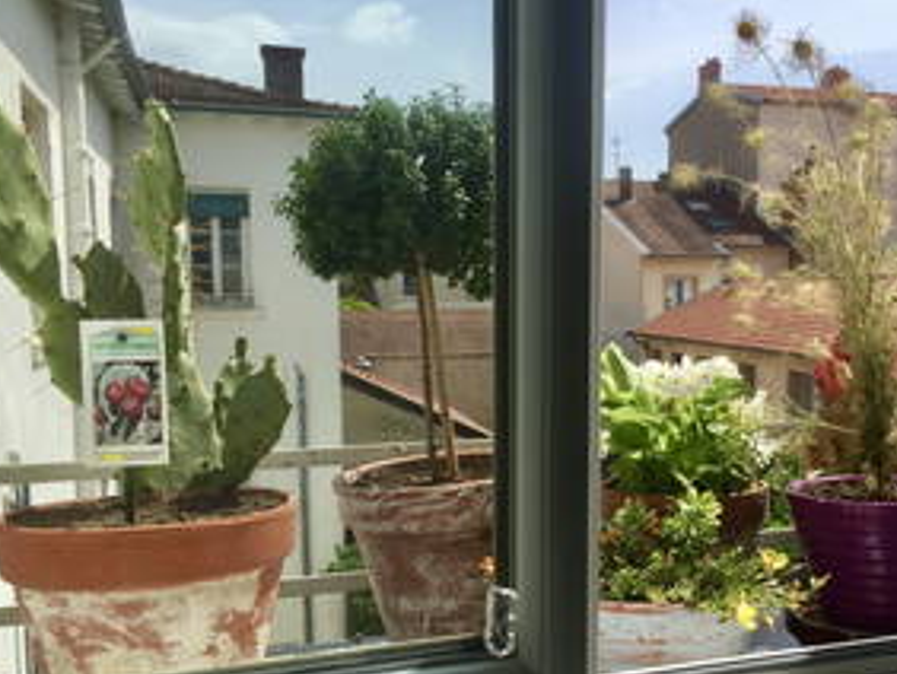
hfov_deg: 49.9
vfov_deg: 38.7
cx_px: 522
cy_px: 375
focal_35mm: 37
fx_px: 960
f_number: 2.2
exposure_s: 1/1883
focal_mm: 4.15
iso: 32
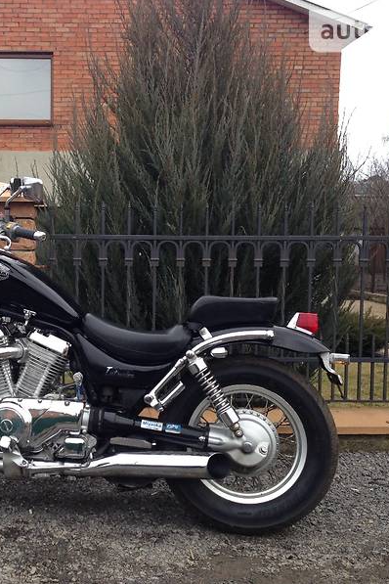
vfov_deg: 42.7
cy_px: 292
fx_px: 746
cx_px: 73
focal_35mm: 46
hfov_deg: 28.6
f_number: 2.4
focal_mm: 4.1
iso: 50
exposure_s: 1/60
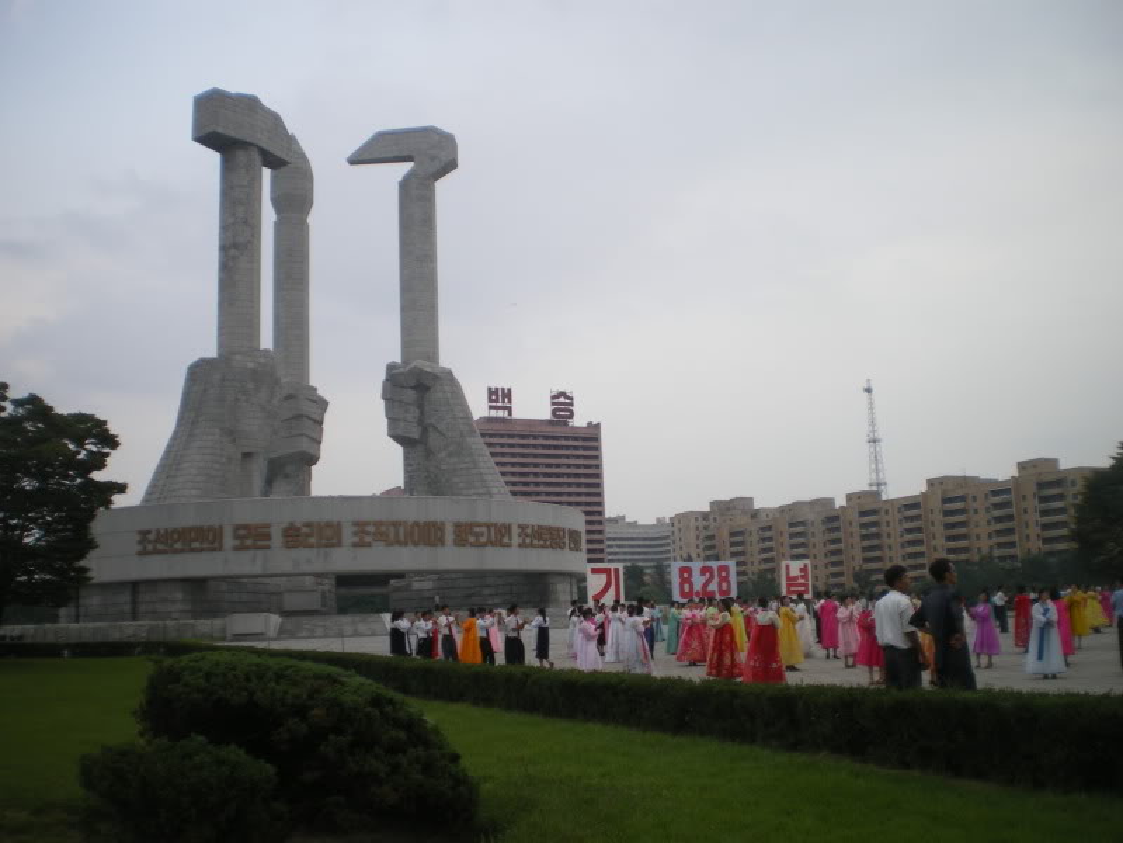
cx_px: 562
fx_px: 1168
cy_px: 422
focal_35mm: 36
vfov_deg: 39.7
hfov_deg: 51.4
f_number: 3.1
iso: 50
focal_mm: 6.3
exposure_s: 1/60
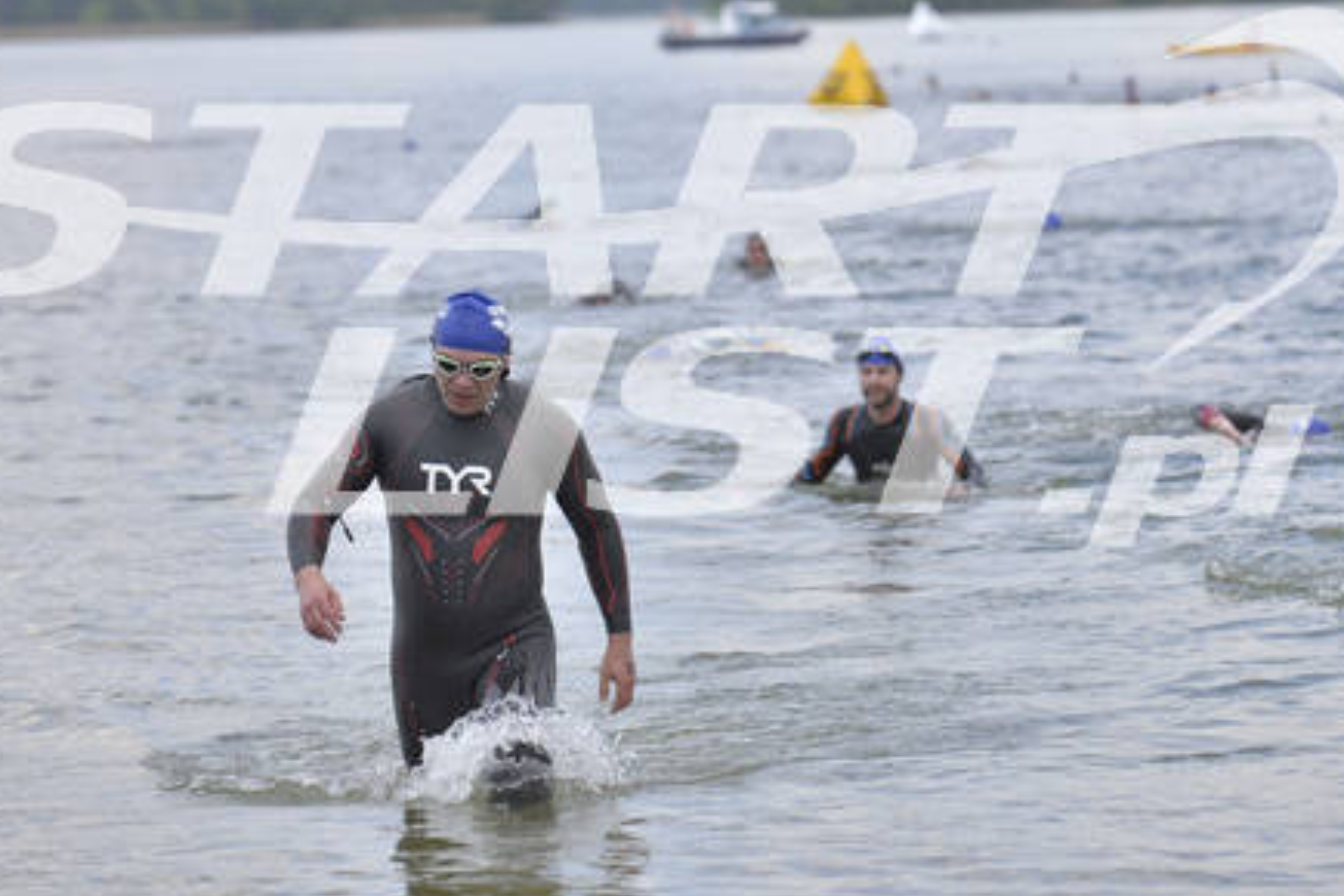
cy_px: 273
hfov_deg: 7.6
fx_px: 10154
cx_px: 720
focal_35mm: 272
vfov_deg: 5.1
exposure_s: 1/3200
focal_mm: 185
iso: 400
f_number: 4
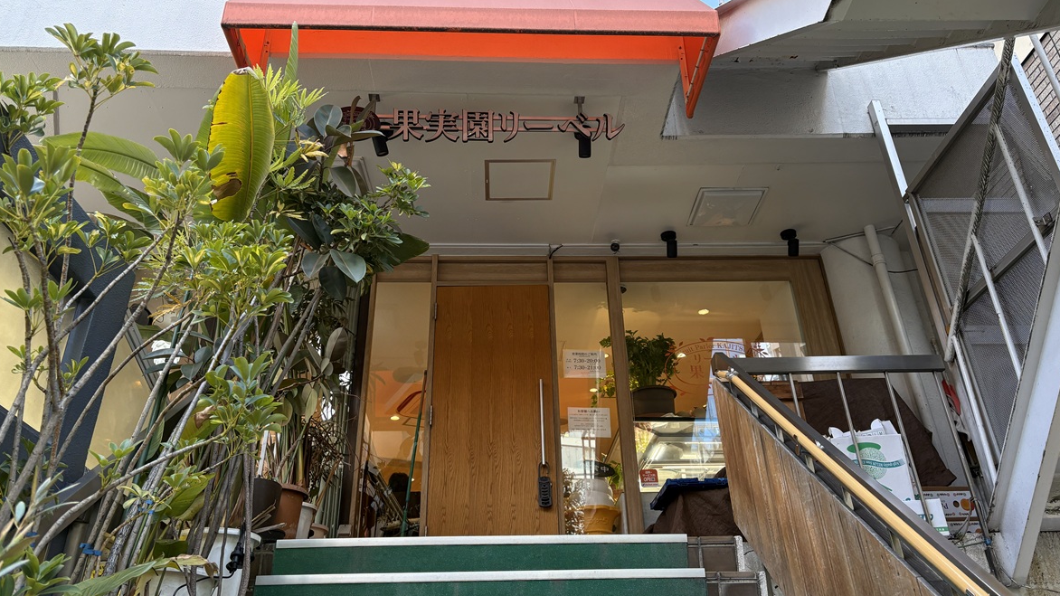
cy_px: 260
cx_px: 524
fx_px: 815
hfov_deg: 66.1
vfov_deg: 40.1
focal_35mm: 29
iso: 64
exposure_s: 1/182
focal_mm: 5.96
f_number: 1.6
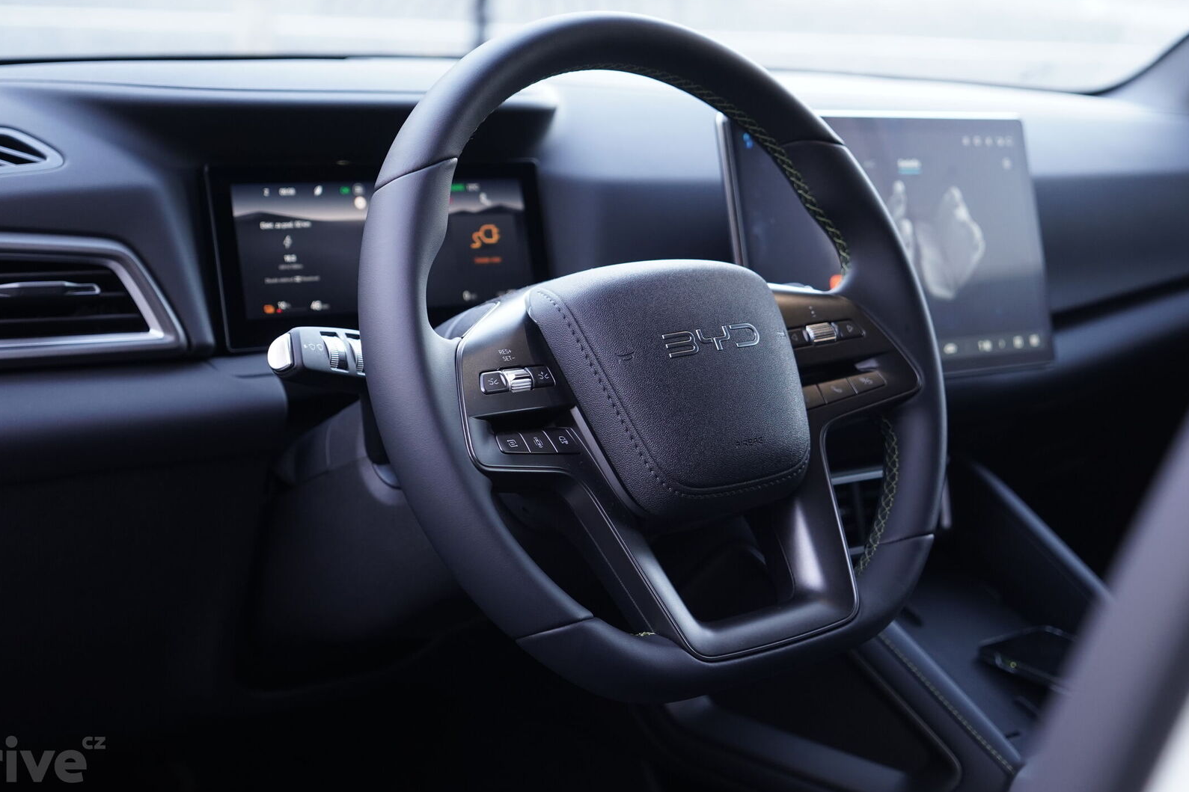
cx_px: 631
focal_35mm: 58
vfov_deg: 23.3
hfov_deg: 34.5
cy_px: 324
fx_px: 1915
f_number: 4
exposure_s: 1/125
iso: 1250
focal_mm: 48
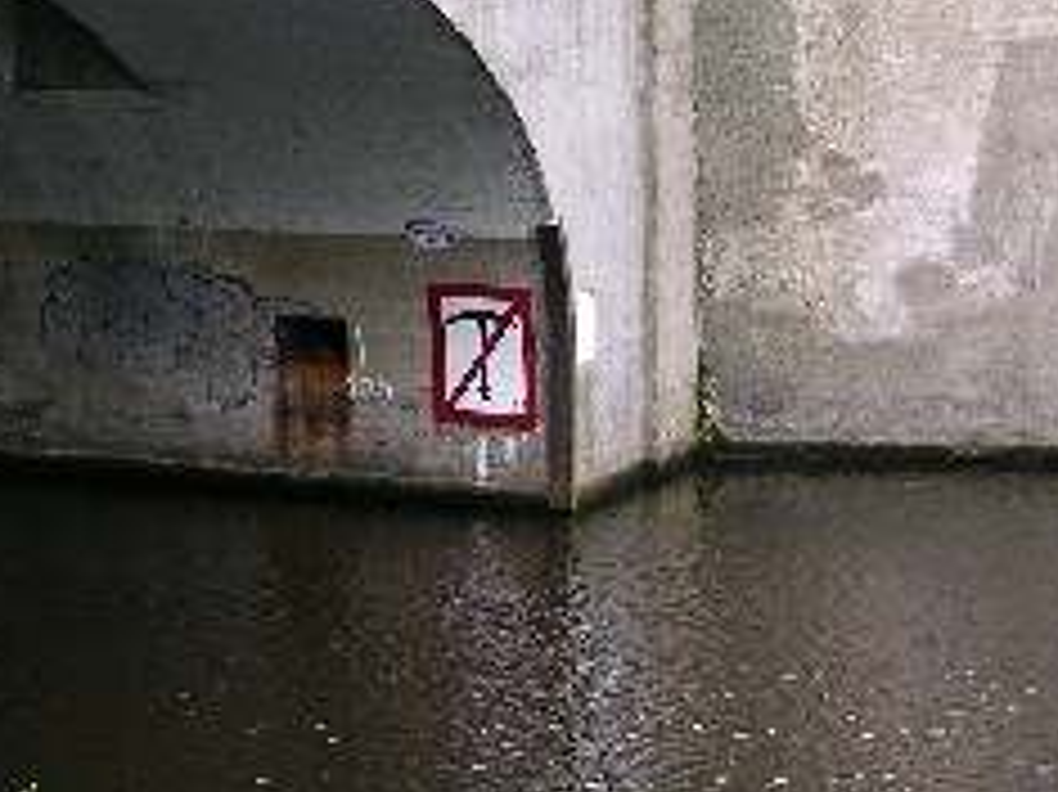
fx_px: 5040
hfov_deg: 11.8
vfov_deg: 8.9
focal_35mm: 165
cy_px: -117
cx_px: -79
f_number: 3.6
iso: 50
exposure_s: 1/39.4
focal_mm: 16.8
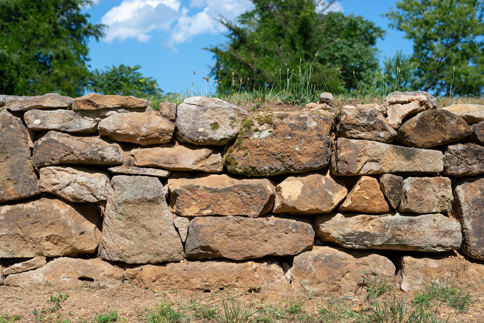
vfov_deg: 27.0
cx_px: 242
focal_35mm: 50
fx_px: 672
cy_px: 162
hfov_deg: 39.6
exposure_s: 1/3200
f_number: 5
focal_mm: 50
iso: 400
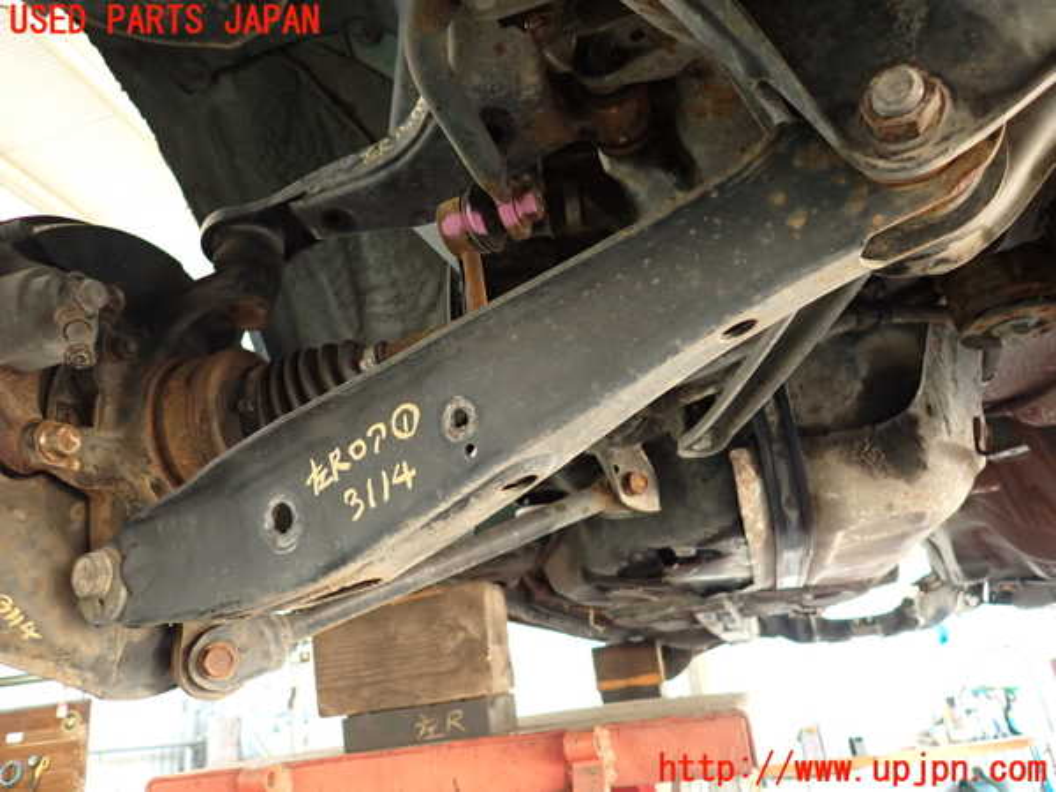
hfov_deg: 69.4
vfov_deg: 54.9
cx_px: 528
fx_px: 763
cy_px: 396
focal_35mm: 25
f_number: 2
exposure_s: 1/30
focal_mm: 4.5
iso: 320
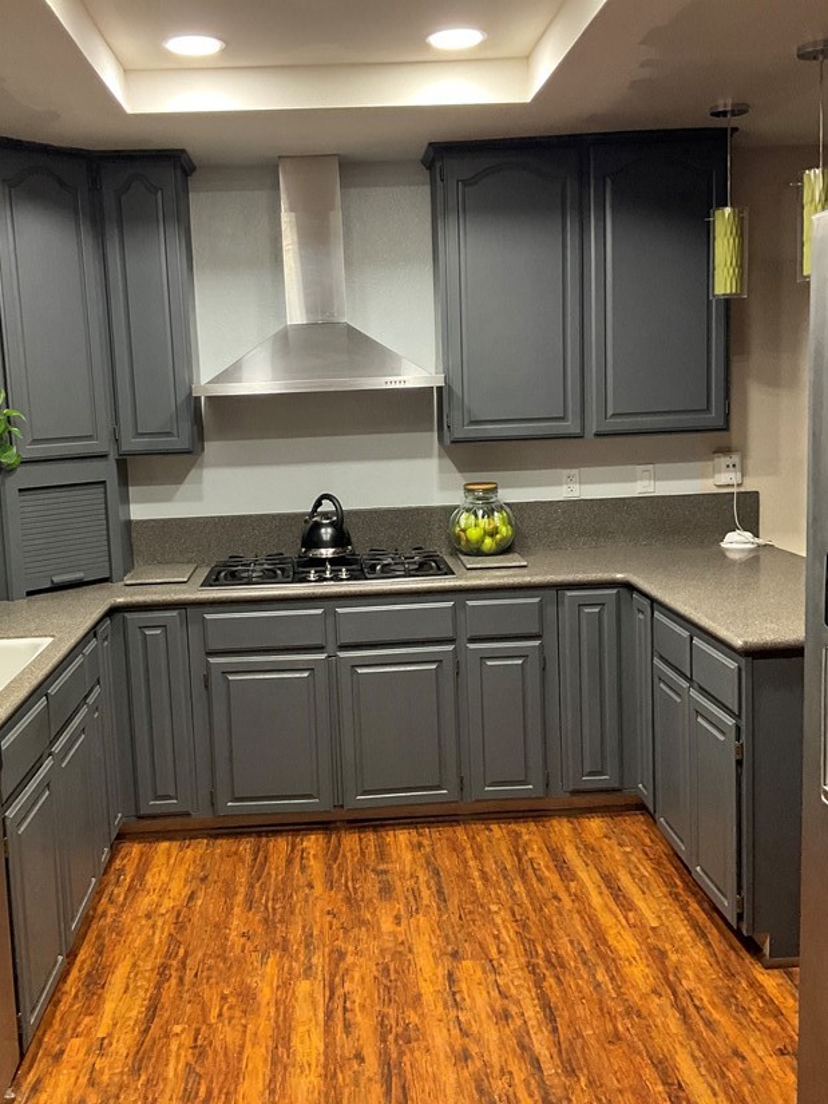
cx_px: 373
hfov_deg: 39.6
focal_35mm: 36
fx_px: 1148
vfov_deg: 51.3
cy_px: 535
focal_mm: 3
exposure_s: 1/60
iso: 250
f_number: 1.8
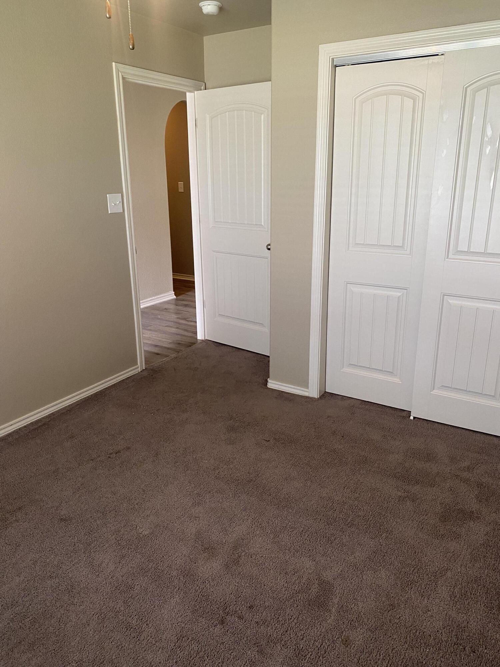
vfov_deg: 67.3
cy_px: 334
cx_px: 250
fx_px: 501
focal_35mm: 26
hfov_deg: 53.1
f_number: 1.8
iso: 125
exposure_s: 1/60
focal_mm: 4.25
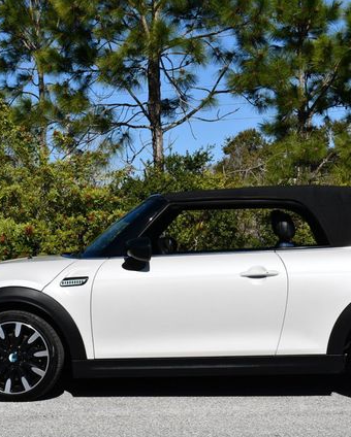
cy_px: 220
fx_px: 1102
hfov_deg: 18.1
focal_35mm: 85
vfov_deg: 22.5
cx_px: 202
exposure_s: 1/400
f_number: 10
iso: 100
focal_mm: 30
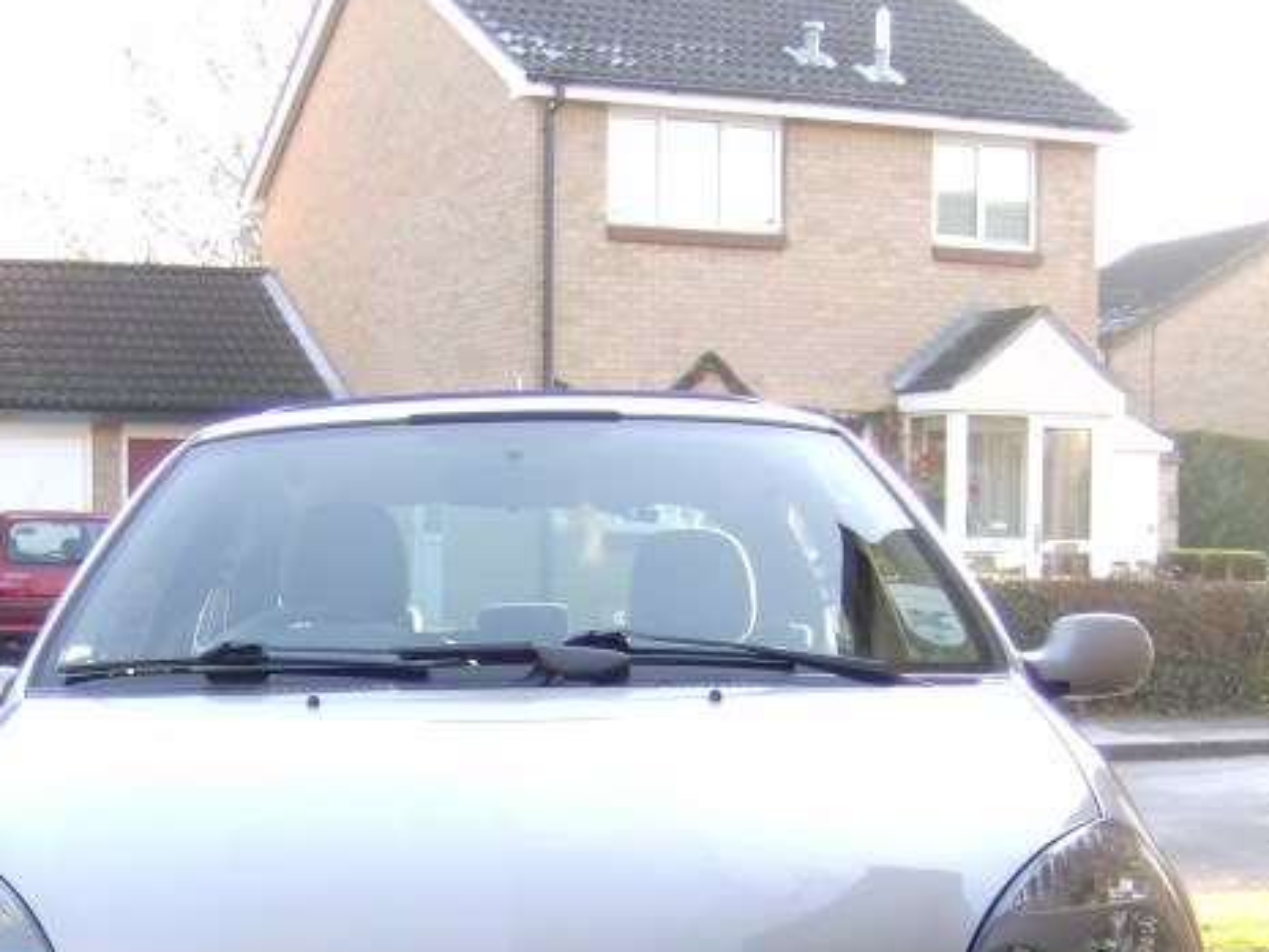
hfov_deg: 31.1
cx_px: 502
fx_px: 2273
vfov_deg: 23.2
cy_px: 799
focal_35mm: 62
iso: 100
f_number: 2.8
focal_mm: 6
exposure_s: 1/90
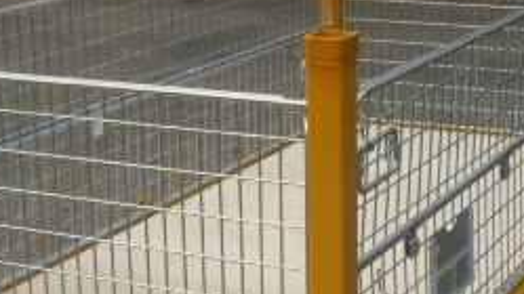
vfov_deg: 12.0
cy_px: 202
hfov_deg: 21.1
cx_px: 305
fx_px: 1403
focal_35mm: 101
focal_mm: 6.3
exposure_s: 1/200
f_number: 7.8
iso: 80
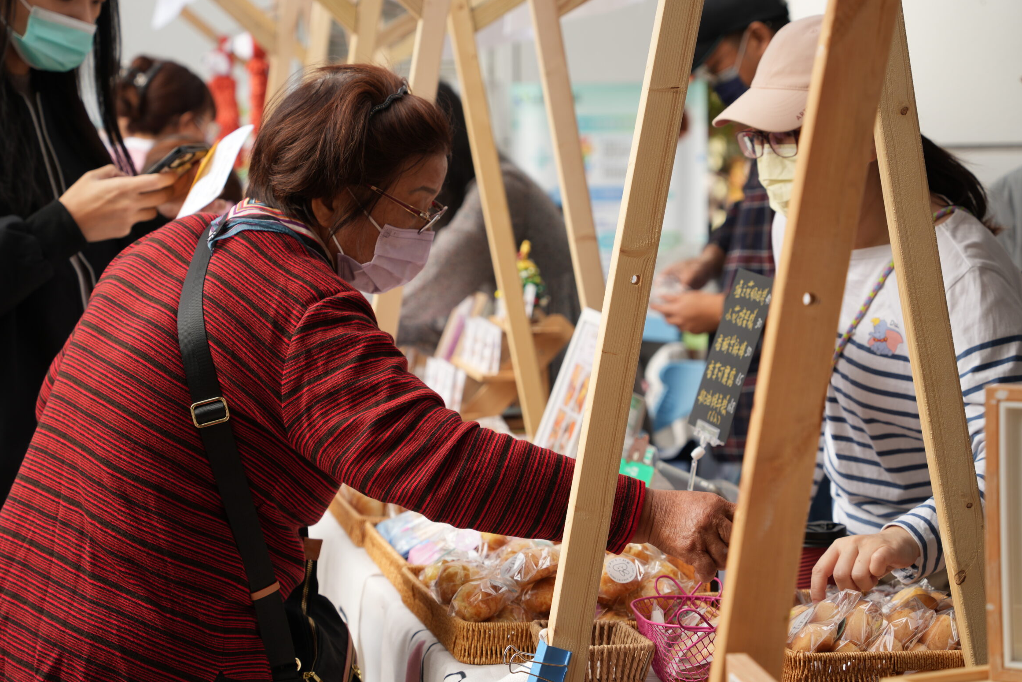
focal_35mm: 86
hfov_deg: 23.6
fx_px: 2441
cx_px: 503
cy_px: 308
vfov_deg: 15.9
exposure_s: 1/100
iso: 100
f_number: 5
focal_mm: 78
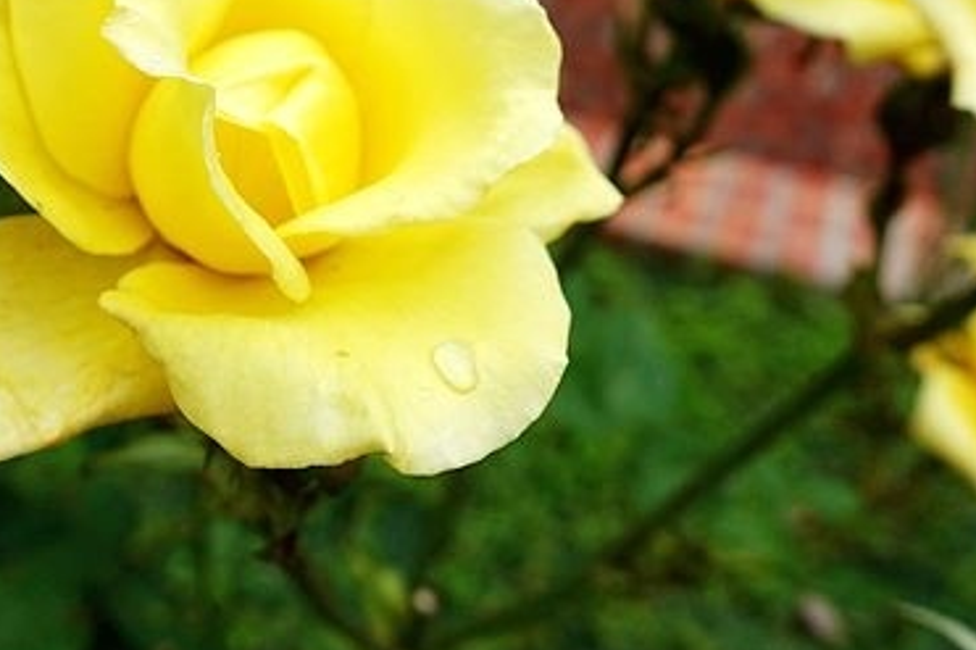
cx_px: 300
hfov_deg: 45.5
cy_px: 112
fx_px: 1138
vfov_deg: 30.9
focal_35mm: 42
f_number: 4
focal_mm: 8.8
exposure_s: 1/800
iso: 125
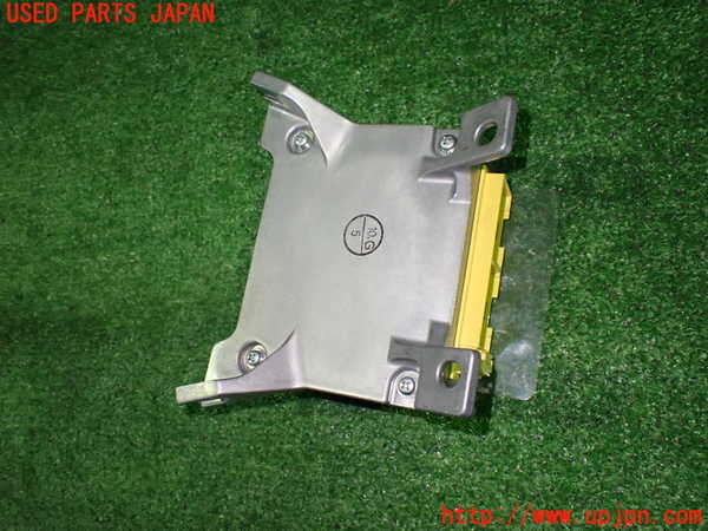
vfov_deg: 46.8
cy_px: 266
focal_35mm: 30
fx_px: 614
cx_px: 354
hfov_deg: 60.0
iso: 800
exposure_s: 1/80
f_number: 2.3
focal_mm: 5.4
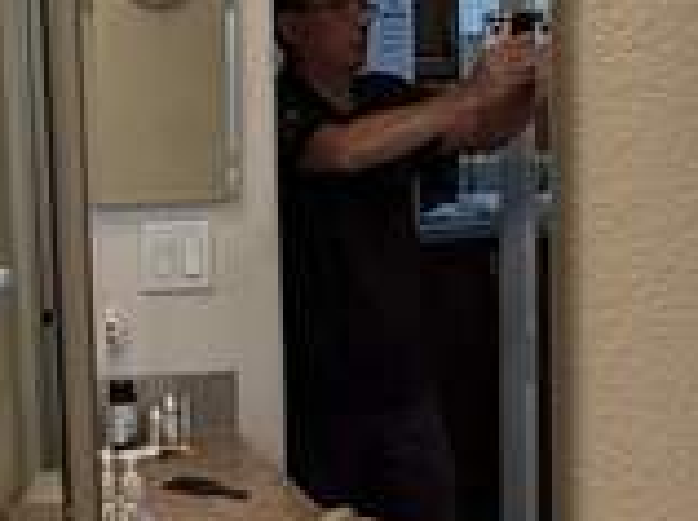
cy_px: 185
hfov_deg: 26.9
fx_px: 1429
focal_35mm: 71
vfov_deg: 20.6
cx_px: 137
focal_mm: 2.22
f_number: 2.2
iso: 160
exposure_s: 1/120
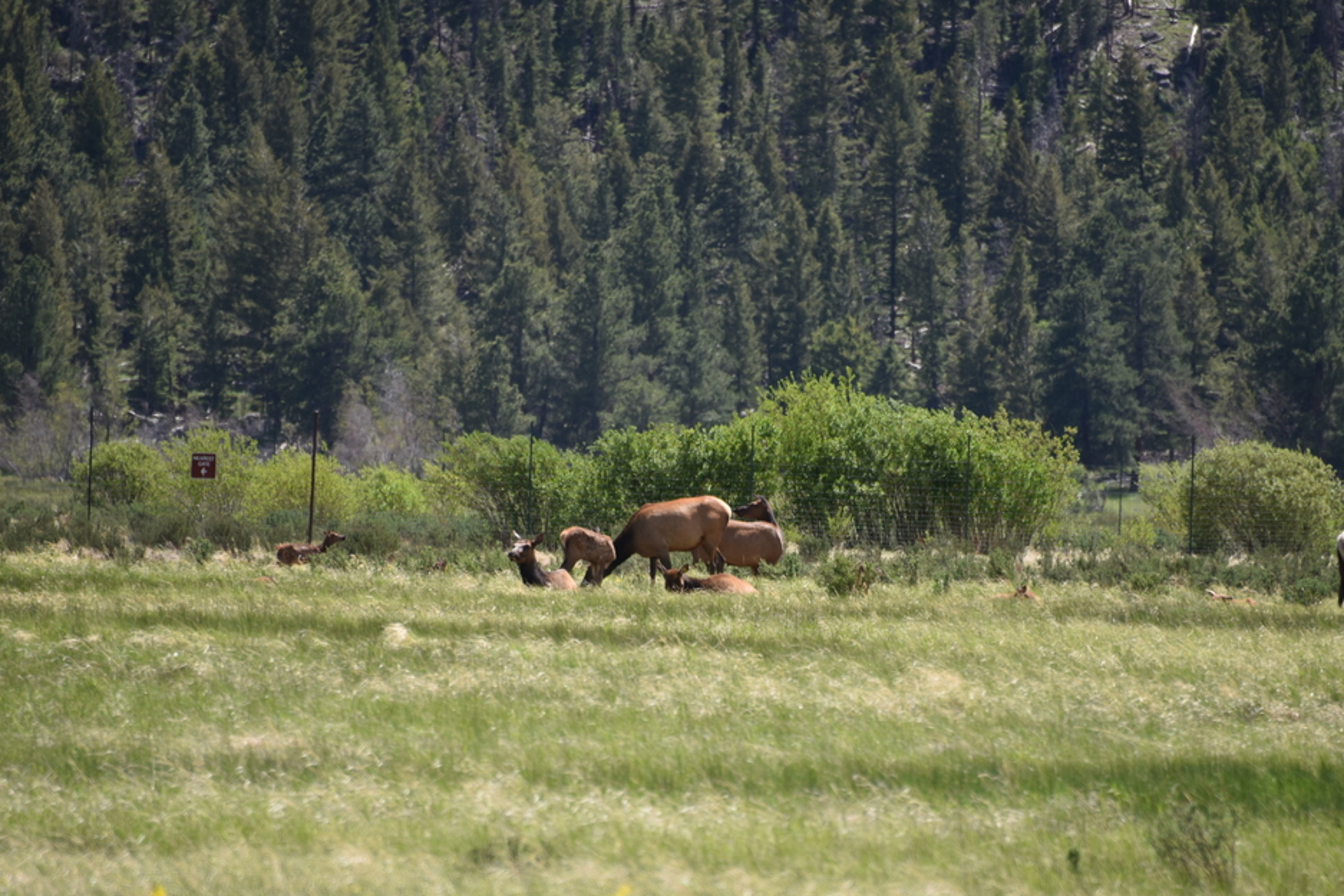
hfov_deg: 5.0
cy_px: 609
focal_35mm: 410
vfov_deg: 3.4
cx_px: 690
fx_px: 15308
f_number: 5.6
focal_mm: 300
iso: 220
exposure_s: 1/640
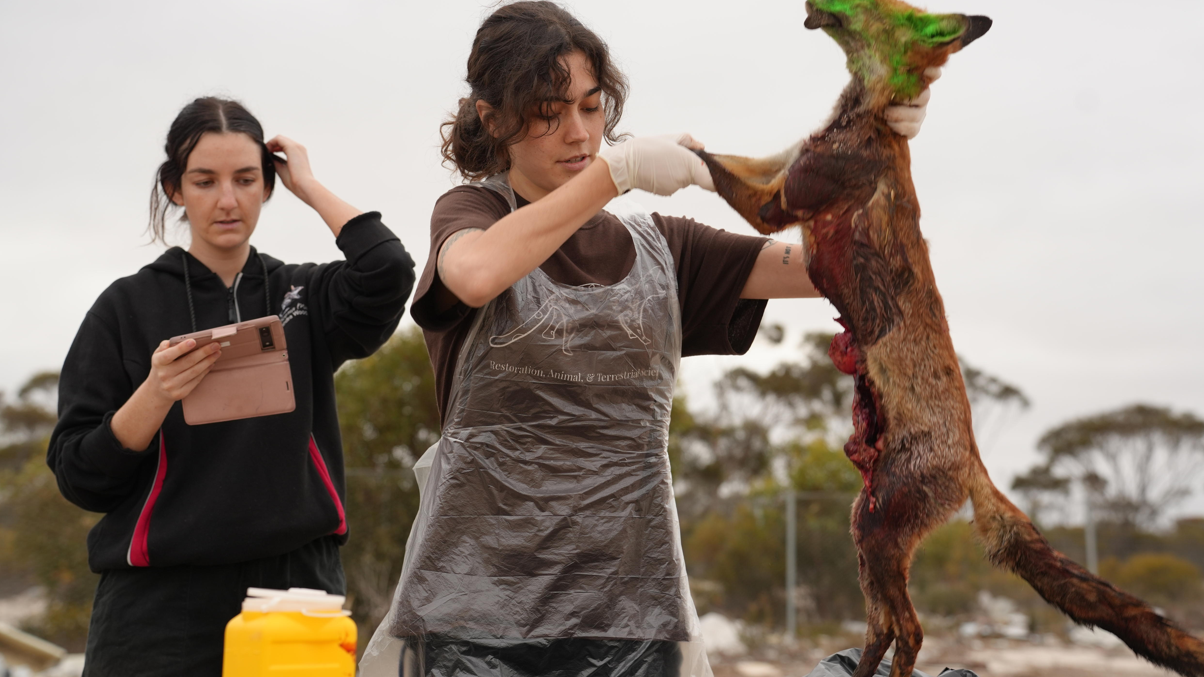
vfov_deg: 19.7
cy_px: 338
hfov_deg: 34.4
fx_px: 1947
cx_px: 601
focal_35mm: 61
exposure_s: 1/160
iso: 200
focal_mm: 58
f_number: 4
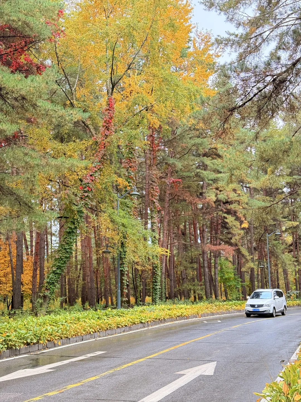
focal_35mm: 48
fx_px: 557
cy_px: 201
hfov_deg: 30.3
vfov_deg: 39.7
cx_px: 150
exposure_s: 1/147
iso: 200
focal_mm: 6.76
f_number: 1.78
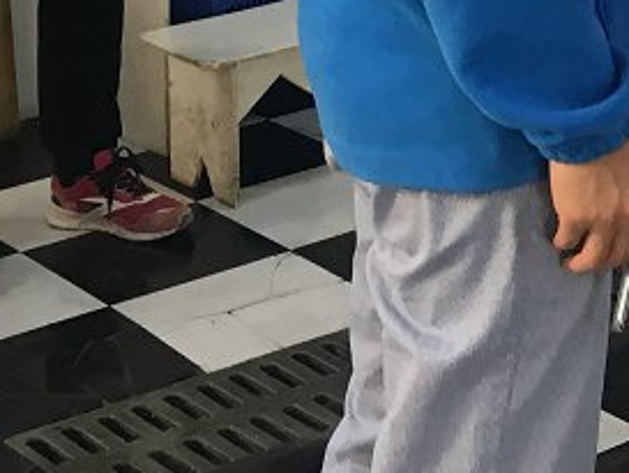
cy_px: -592
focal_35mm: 138
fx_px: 2509
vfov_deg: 9.7
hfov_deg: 13.8
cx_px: 804
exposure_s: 1/33
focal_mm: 4.15
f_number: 2.2
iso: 64
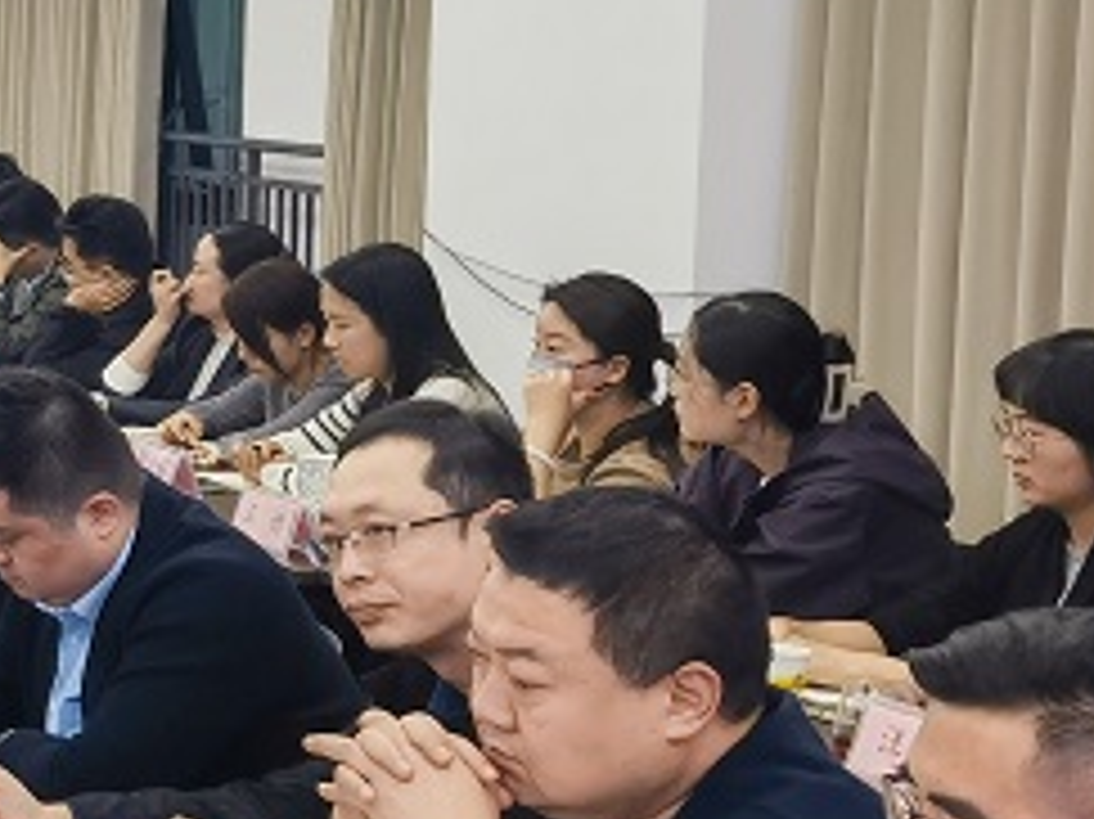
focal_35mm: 103
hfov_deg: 15.5
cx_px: -1053
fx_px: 3254
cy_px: 261
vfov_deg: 14.3
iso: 50
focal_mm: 6.67
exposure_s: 1/156
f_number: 1.9
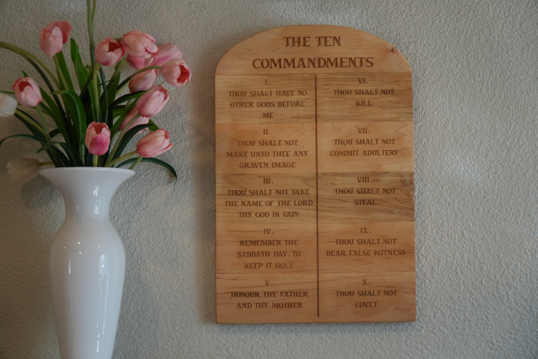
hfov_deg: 29.9
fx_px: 1009
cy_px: 180
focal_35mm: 68
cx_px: 269
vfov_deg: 20.2
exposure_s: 1/160
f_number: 4
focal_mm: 45
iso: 640
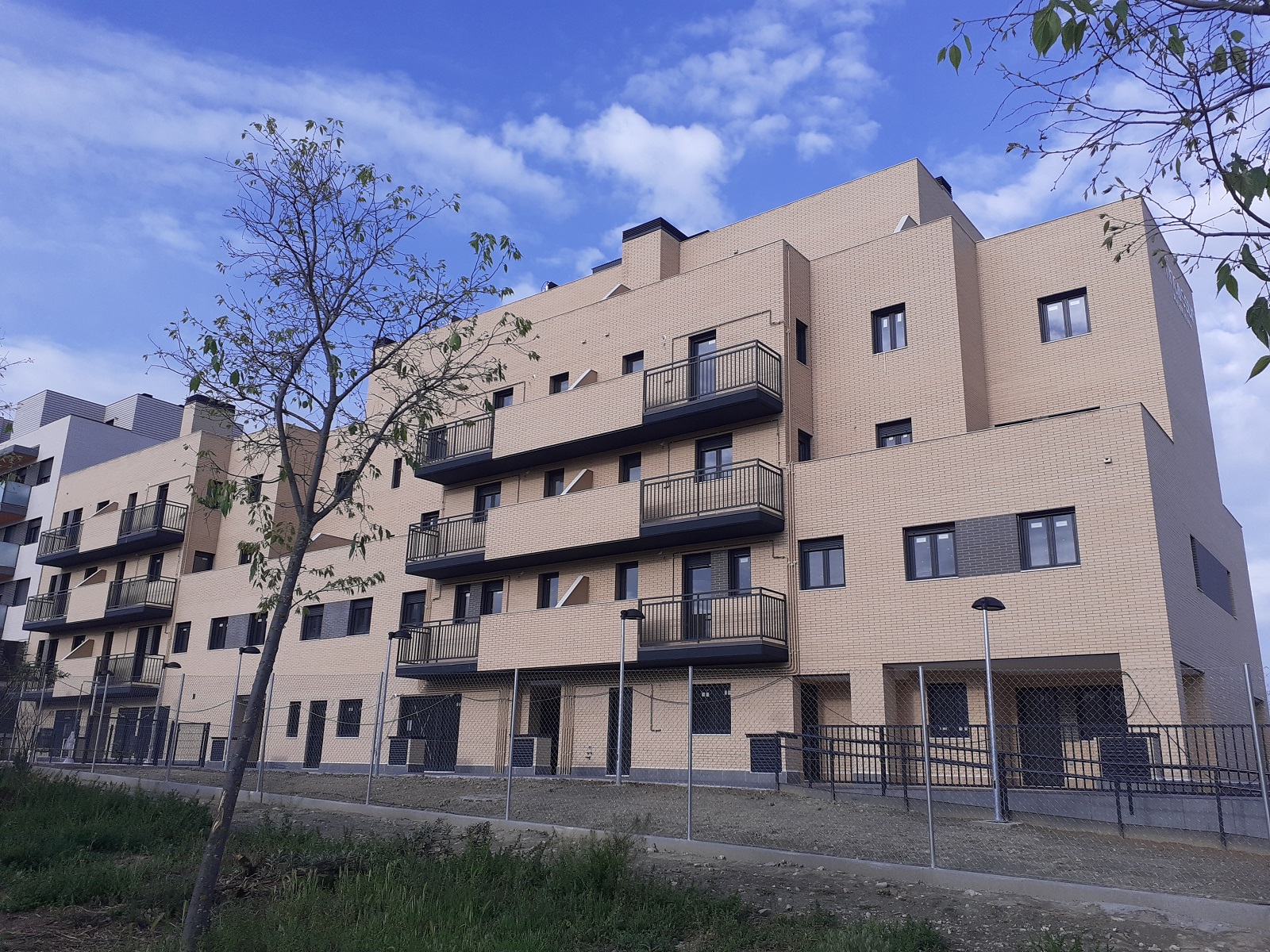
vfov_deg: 51.4
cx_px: 635
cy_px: 476
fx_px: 991
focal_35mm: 27
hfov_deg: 65.3
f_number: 1.9
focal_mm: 3.6
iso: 40
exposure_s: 1/1079
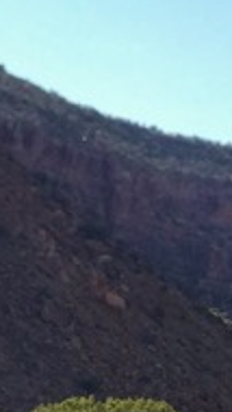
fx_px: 2852
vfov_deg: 8.2
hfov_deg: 4.5
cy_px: 499
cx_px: 616
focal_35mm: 261
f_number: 2.8
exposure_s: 1/921
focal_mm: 6.6
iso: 20
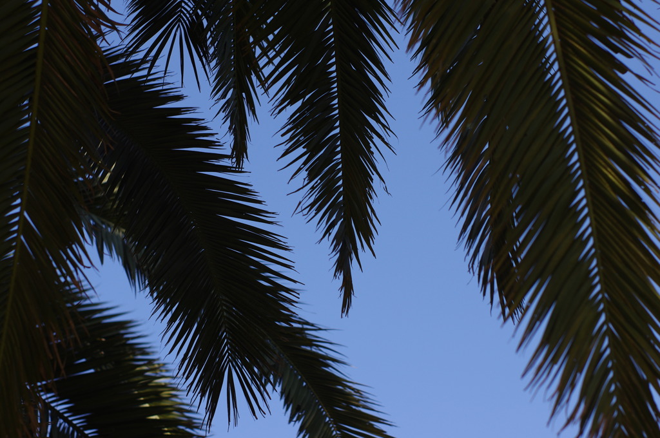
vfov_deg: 18.1
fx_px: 1373
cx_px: 330
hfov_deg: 27.0
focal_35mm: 75
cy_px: 219
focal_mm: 50
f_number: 3.2
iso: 100
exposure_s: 1/1000
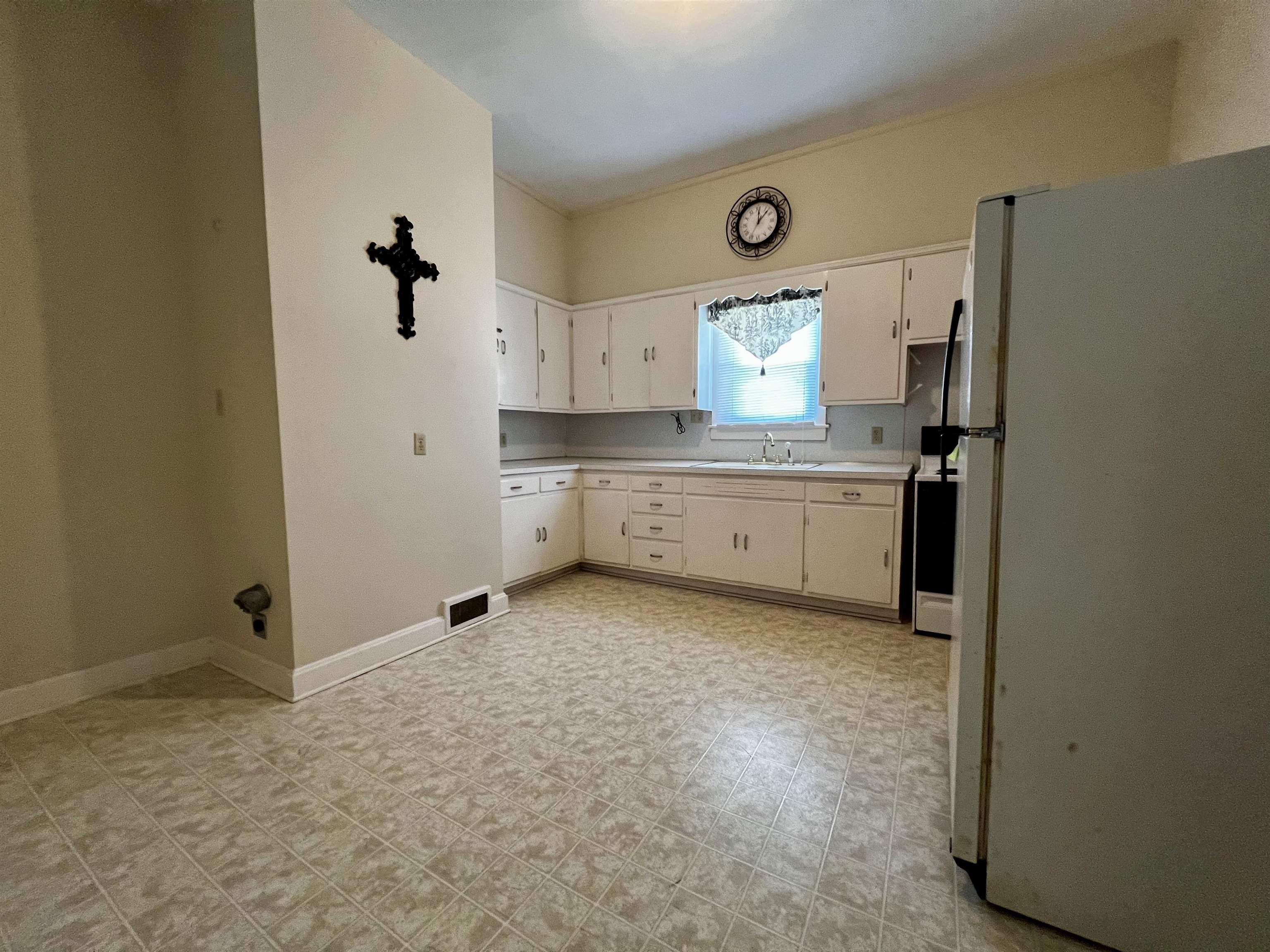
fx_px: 477
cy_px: 476
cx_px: 635
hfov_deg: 106.2
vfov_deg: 89.9
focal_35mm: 13
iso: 320
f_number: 1.8
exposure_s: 1/60
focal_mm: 1.57
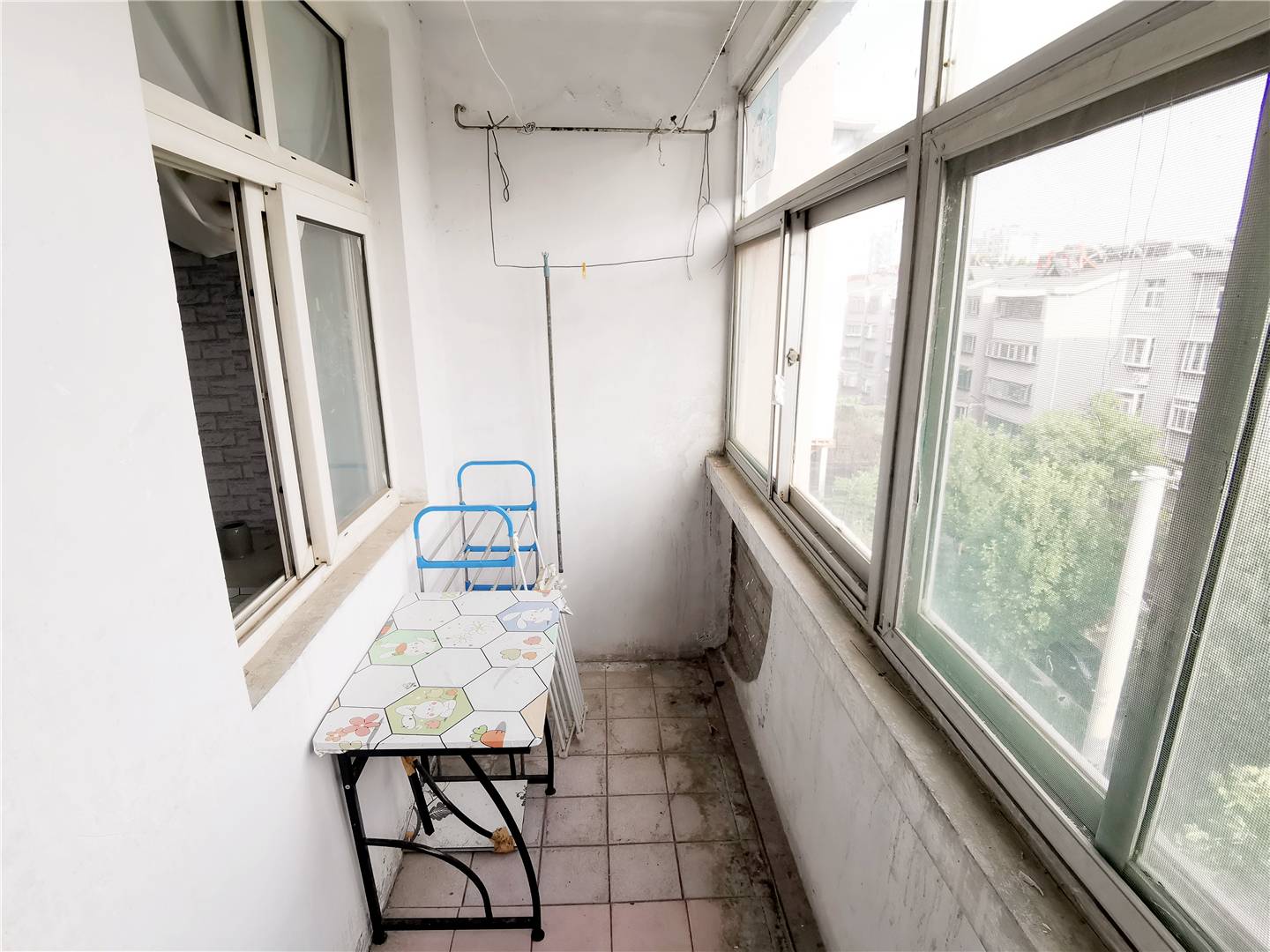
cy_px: 476
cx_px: 635
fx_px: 624
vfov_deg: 74.7
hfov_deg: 91.0
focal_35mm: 17
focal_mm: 2.26
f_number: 2.2
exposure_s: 1/125
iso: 50
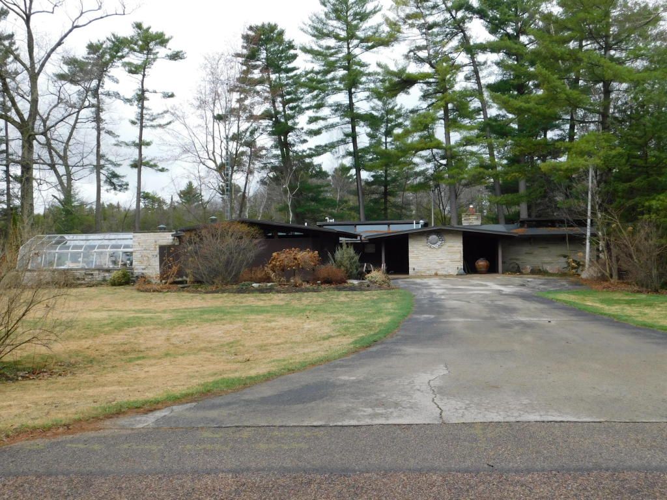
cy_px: 250
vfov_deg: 39.7
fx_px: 694
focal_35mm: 36
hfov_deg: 51.4
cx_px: 334
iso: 125
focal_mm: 6.3
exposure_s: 1/500
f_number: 3.5
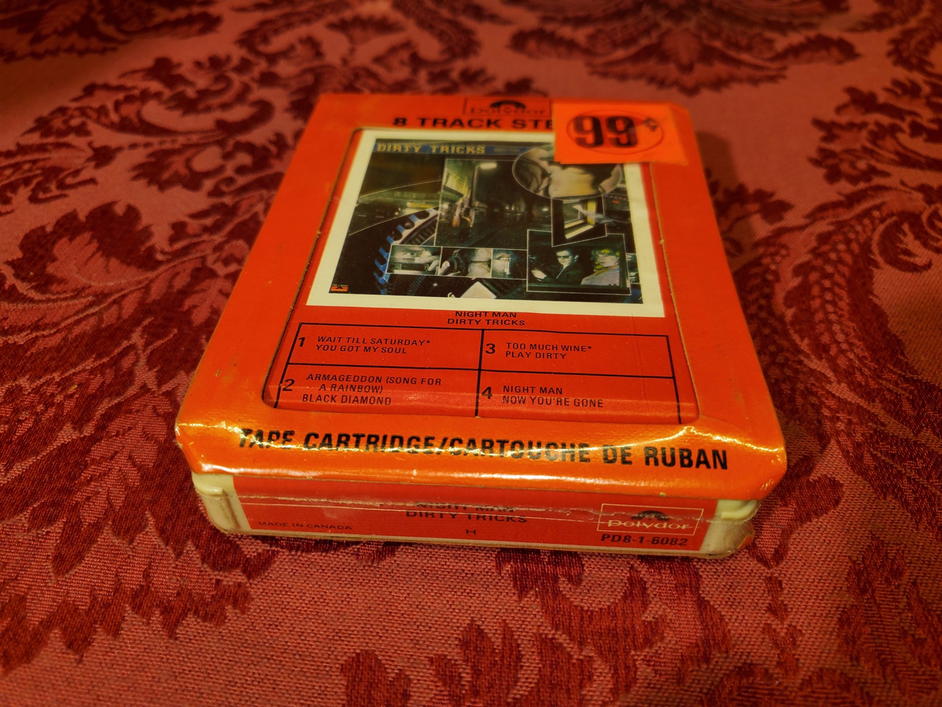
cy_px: 354
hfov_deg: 67.3
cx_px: 471
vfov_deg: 53.1
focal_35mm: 26
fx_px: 708
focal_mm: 4.3
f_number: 1.5
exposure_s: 1/181
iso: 50
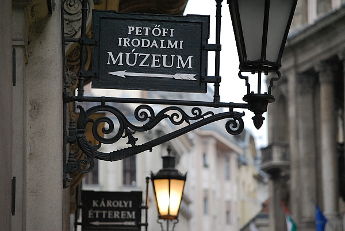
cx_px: 172
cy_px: 116
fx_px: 1800
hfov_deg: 11.0
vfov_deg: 7.3
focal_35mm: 188
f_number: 5
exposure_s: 1/50
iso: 1600
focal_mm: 125
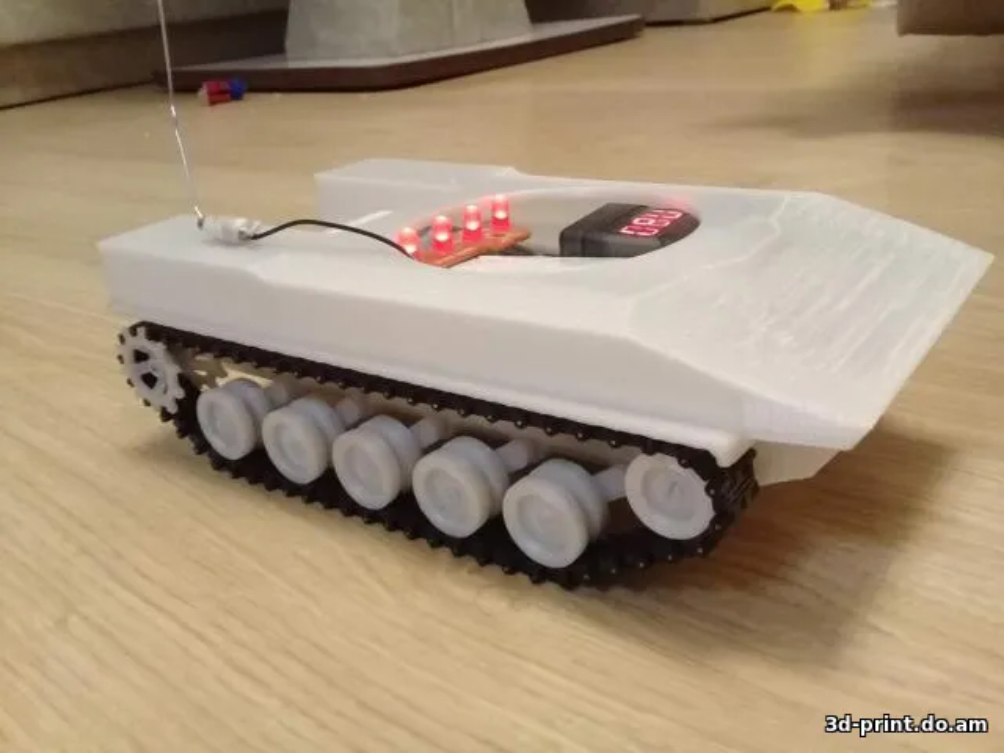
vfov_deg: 45.4
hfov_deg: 58.4
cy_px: 376
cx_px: 502
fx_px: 899
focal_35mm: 31
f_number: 2.2
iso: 400
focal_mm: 3.3
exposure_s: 1/17
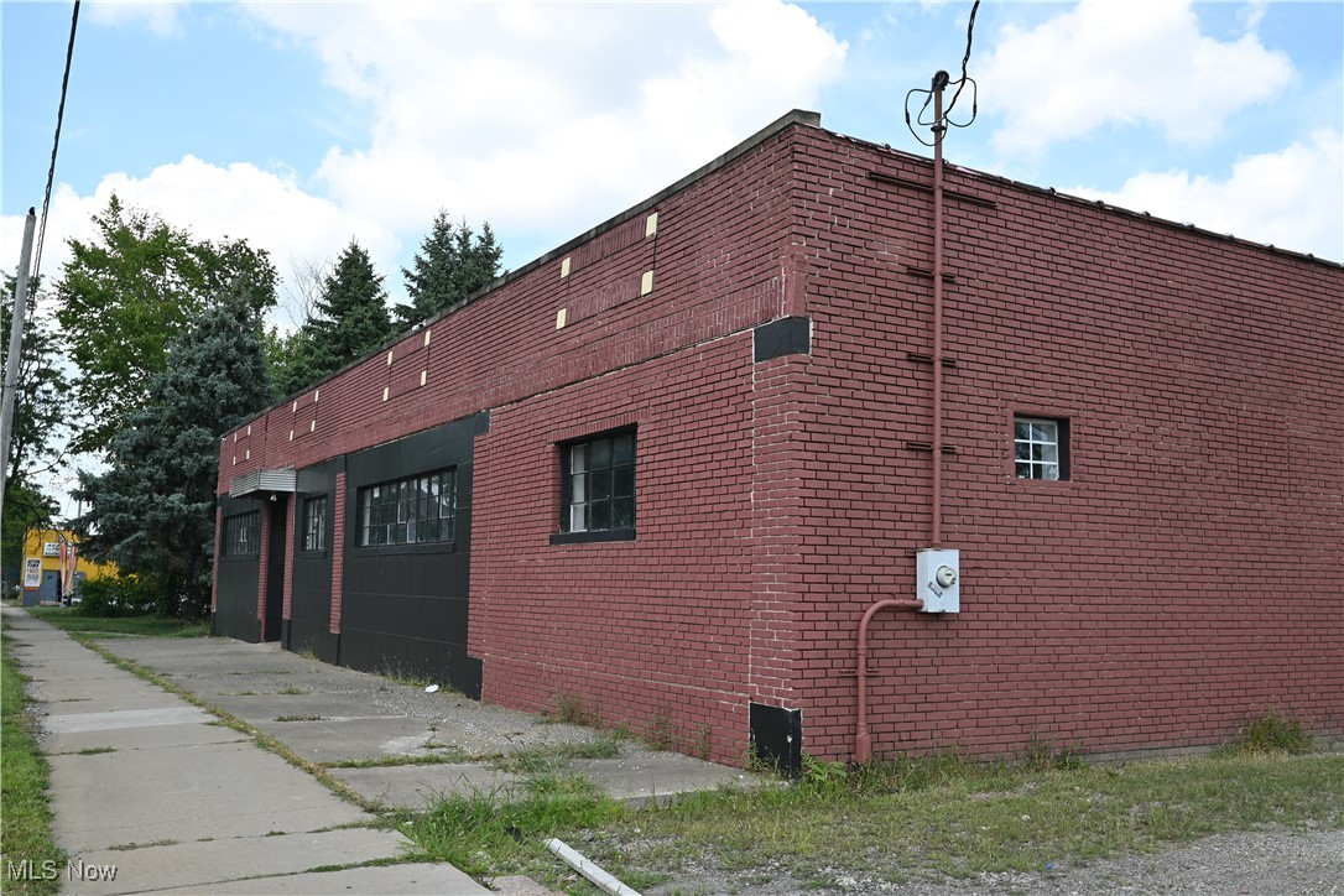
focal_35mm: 30
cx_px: 672
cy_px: 448
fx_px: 1120
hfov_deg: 61.9
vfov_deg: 43.6
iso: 110
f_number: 5.6
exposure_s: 1/250
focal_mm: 20
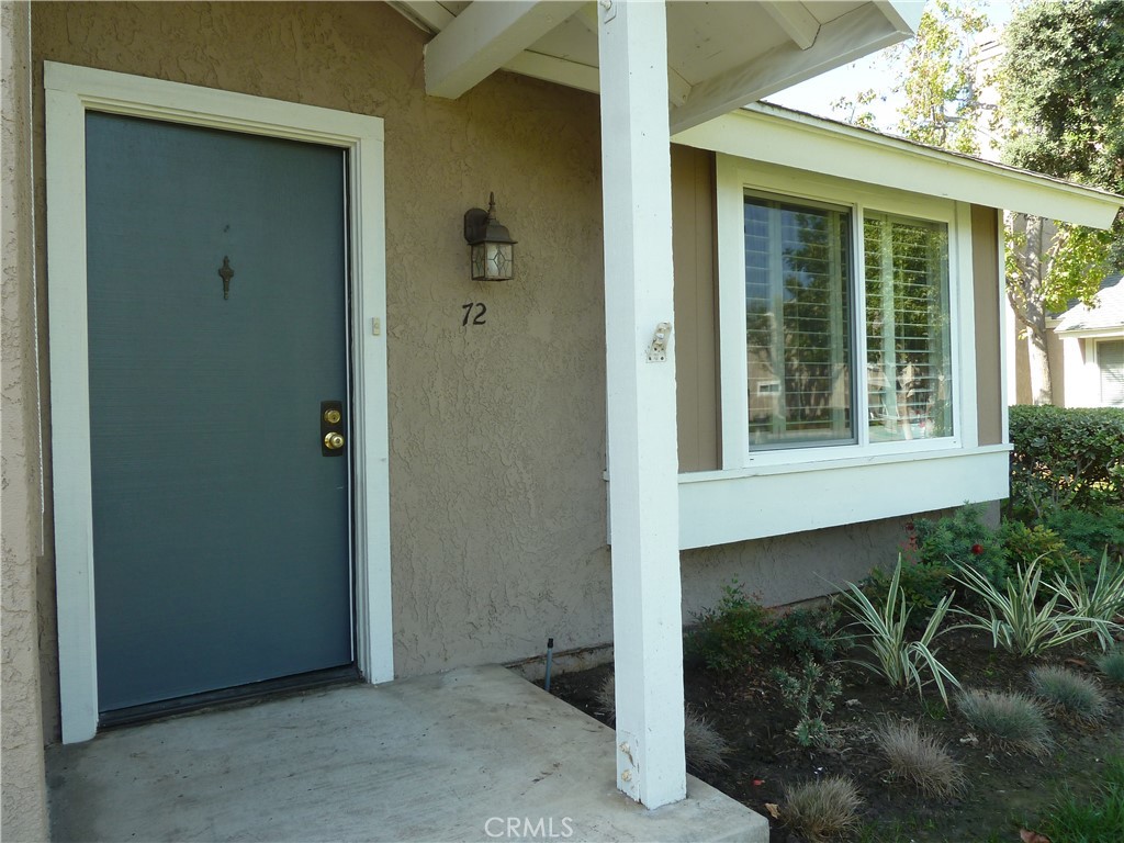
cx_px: 562
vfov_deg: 54.9
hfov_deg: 69.4
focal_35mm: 25
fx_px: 812
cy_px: 422
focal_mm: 4.1
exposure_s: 1/100
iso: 80
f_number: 4
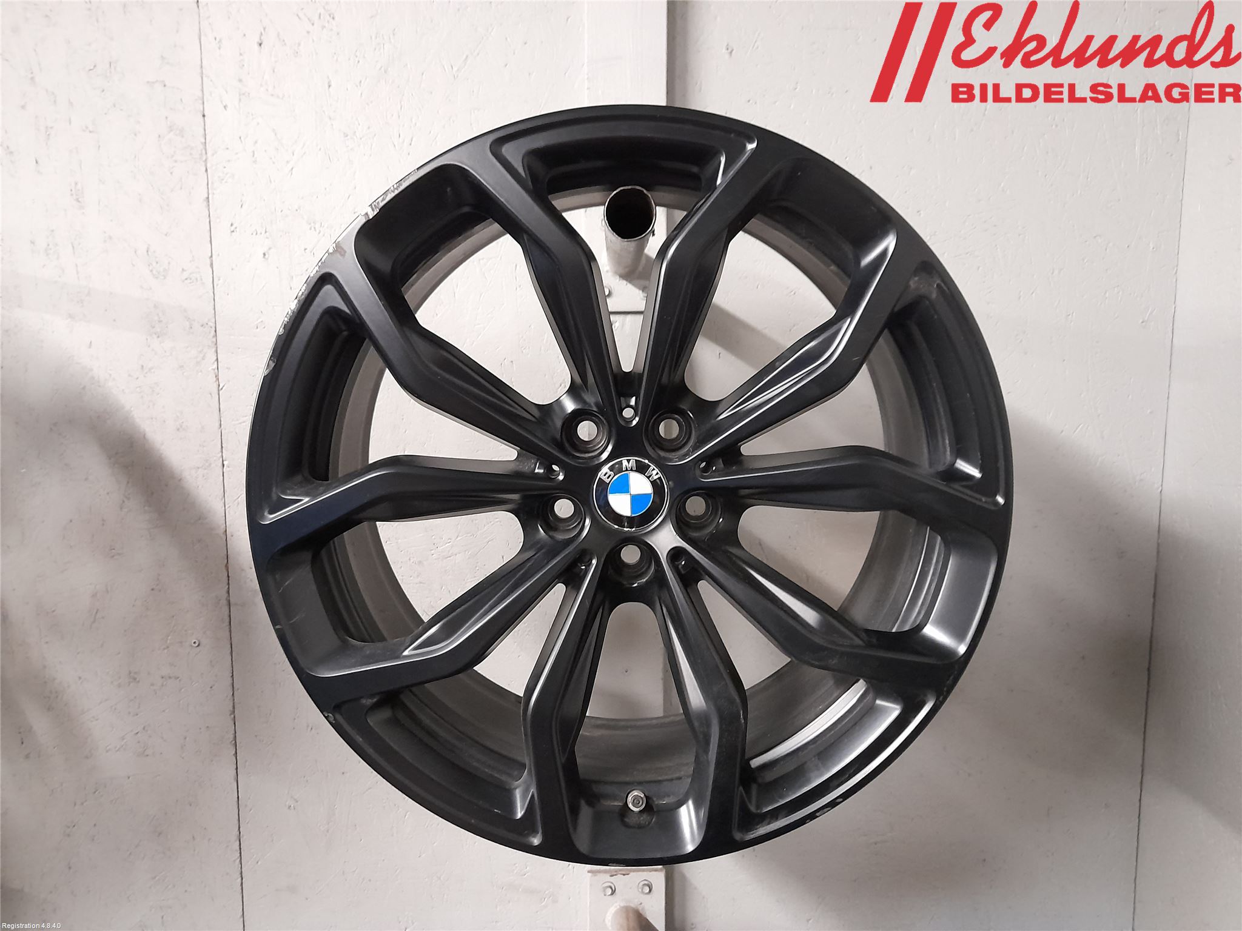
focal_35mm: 25
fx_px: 897
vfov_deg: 54.9
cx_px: 621
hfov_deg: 69.4
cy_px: 466
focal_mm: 4.6
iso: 800
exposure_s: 1/20
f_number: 2
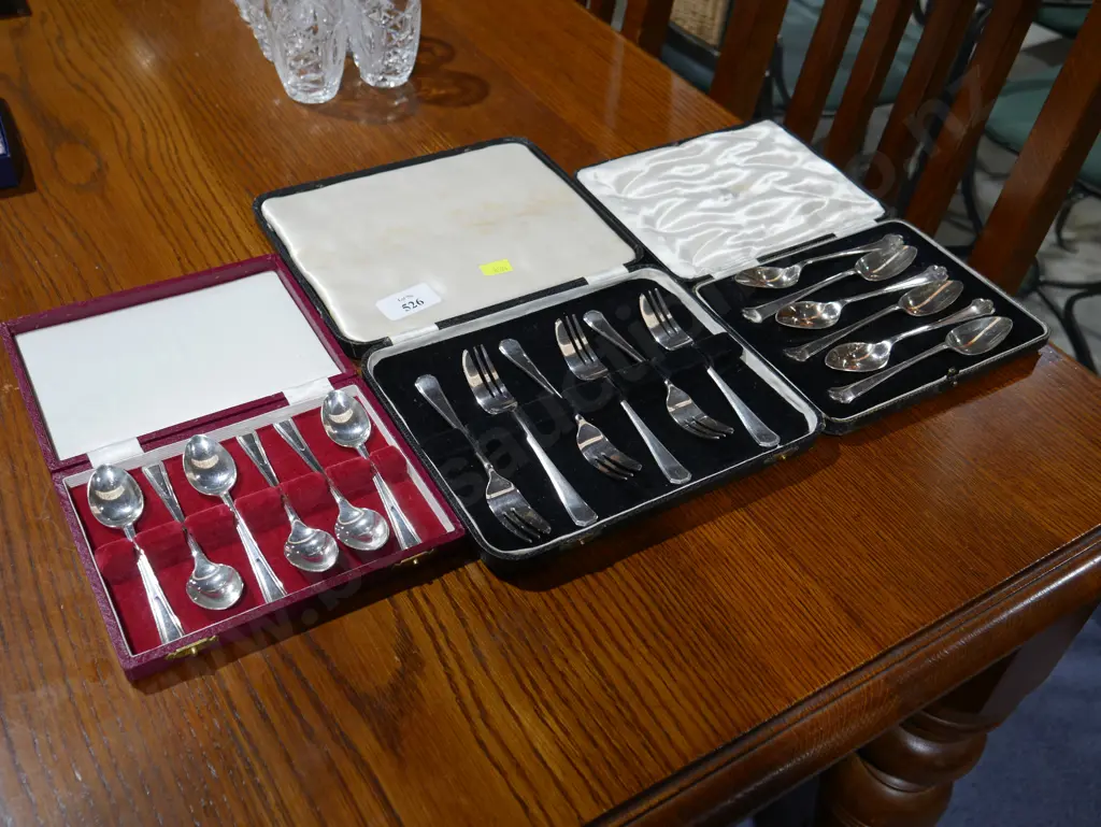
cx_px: 550
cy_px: 414
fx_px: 1082
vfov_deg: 41.8
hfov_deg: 53.9
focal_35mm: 34
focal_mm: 17
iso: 250
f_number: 4
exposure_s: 1/60
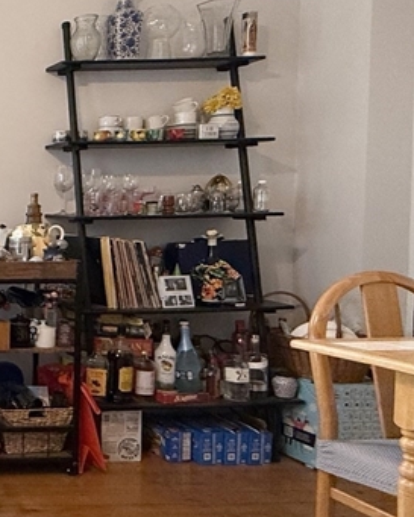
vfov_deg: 44.8
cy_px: 256
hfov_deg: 25.8
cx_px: -226
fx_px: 628
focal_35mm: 41
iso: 250
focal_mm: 2.22
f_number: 2.2
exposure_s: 1/120
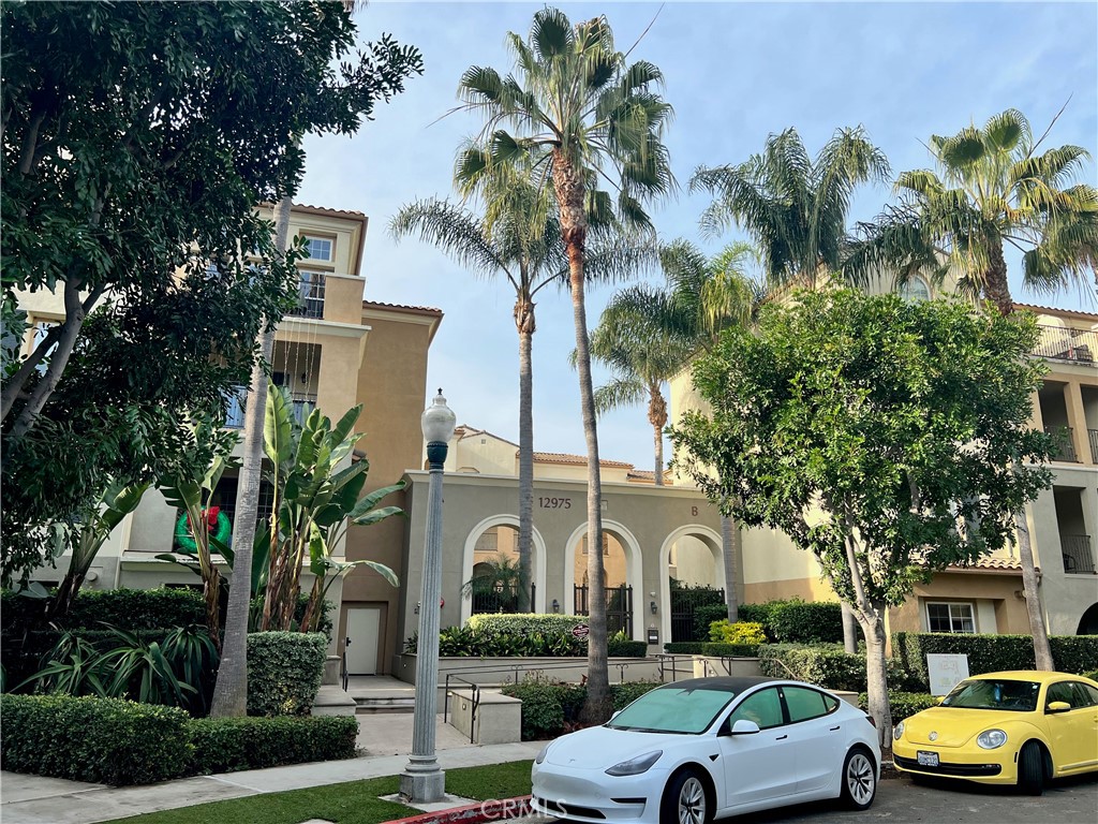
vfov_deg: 53.1
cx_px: 549
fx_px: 825
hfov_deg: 67.3
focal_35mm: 26
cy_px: 412
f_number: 1.5
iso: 50
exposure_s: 1/1838
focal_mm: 5.7
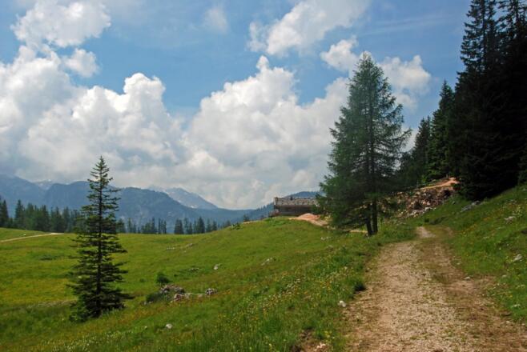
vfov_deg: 34.3
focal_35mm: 39
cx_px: 264
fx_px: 571
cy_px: 176
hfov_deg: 49.5
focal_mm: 26
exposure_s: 1/160
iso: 160
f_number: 16
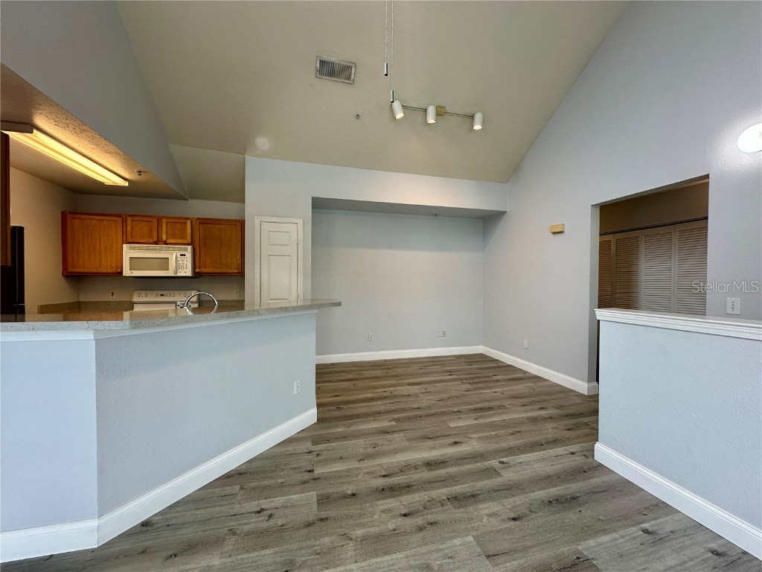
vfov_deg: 85.7
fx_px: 308
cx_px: 381
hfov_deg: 102.1
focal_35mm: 14
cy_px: 286
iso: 160
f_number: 2.2
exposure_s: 1/120
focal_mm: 2.22
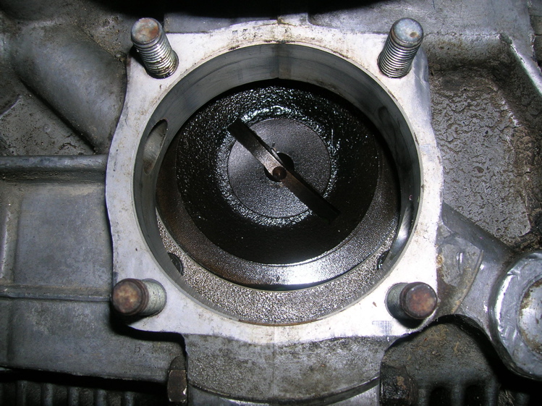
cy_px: 203
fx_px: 532
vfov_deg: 41.8
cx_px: 271
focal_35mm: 34
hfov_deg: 54.0
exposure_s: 1/60.1
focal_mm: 5.7
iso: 50
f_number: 4.9
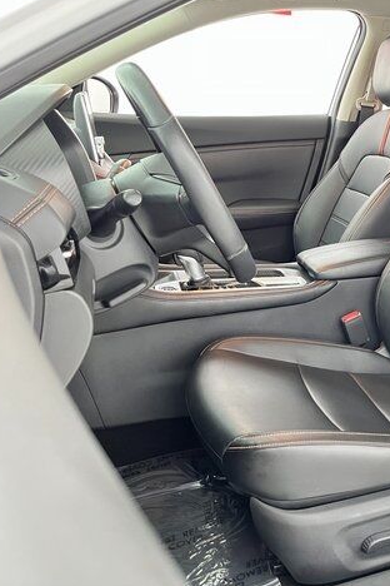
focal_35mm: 37
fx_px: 601
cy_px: 289
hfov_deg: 33.7
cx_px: 362
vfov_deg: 51.9
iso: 640
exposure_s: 1/30
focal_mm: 5.1
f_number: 1.6
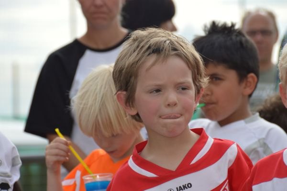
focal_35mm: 300
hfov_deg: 6.9
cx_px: 144
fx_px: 2390
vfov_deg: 4.6
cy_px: 96
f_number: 7.1
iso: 100
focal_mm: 200
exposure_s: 1/200
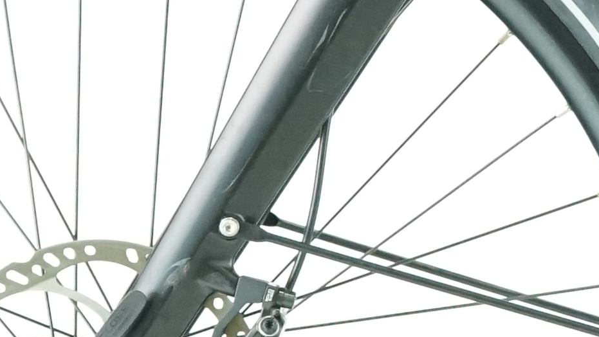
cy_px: -82
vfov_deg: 3.7
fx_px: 5147
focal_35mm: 324
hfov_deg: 6.5
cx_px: 1112
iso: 3200
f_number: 5
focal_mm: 48
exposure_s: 1/200
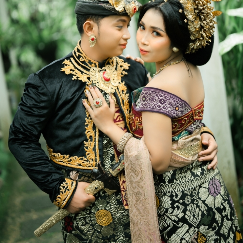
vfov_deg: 26.6
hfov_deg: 26.9
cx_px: 122
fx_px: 508
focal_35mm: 64
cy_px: 68
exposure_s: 1/1000
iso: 250
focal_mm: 50
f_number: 1.4
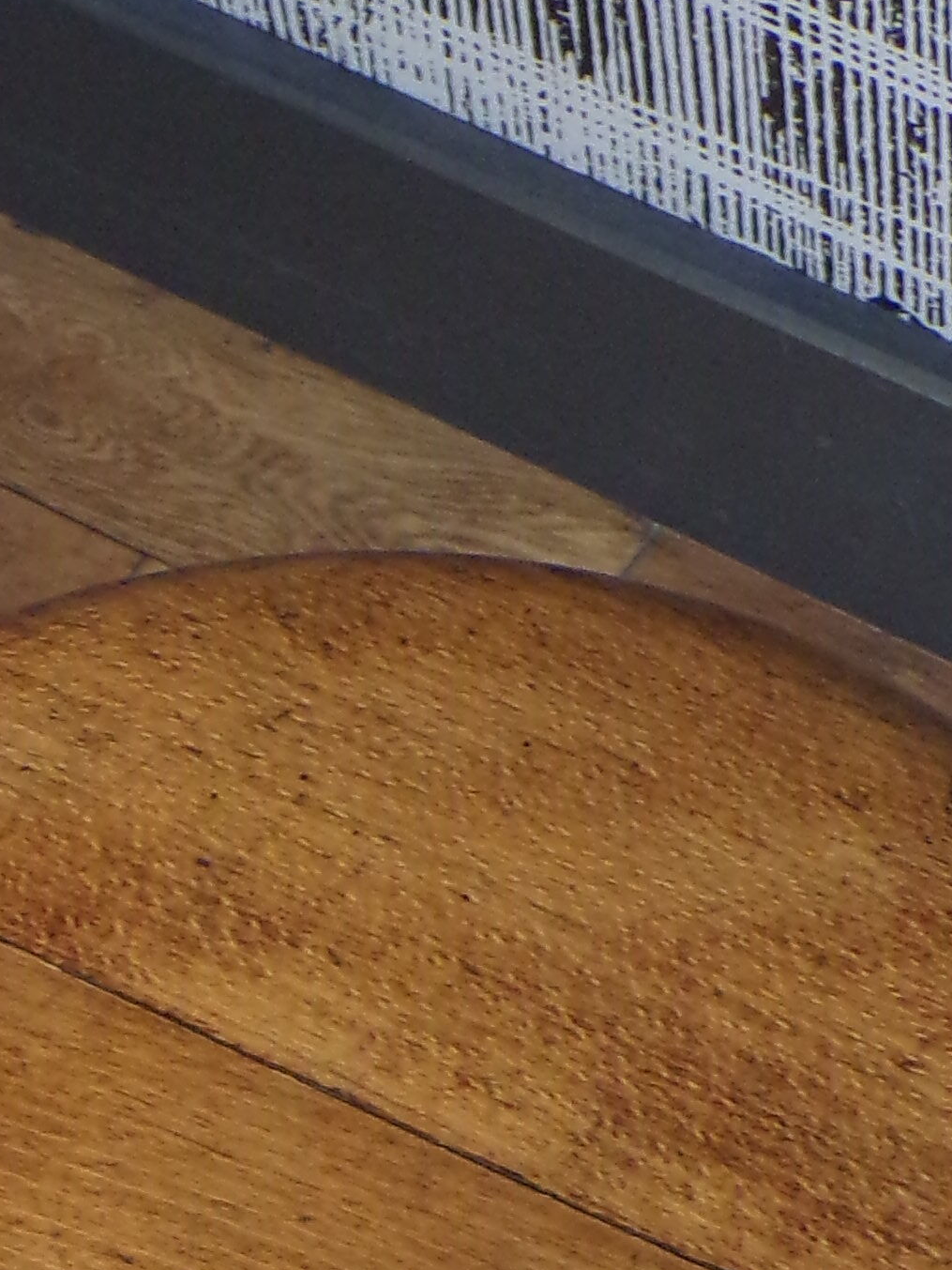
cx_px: 473
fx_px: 4620
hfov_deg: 11.8
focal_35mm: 126
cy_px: 1761
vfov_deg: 14.8
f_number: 3.3
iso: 239
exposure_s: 1/17
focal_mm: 6.6
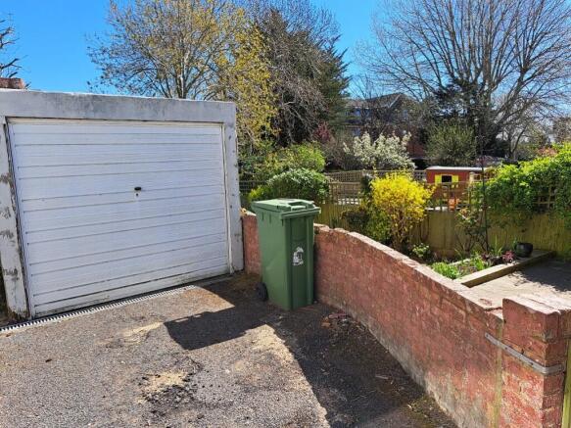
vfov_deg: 56.8
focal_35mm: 24
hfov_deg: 71.6
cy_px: 214
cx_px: 286
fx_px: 396
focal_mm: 5.23
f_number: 1.8
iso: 50
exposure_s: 1/732
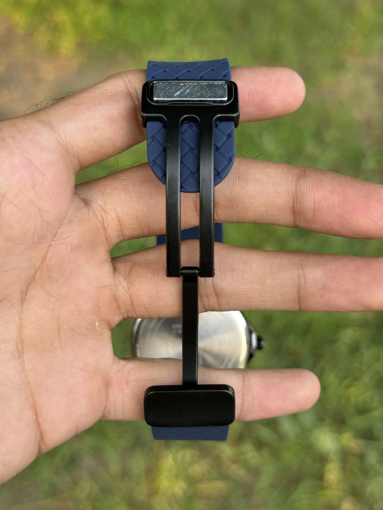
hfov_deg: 30.3
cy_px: 255
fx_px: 708
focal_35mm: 48
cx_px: 192
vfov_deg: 39.7
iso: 80
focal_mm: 6.76
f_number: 1.78
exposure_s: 1/121
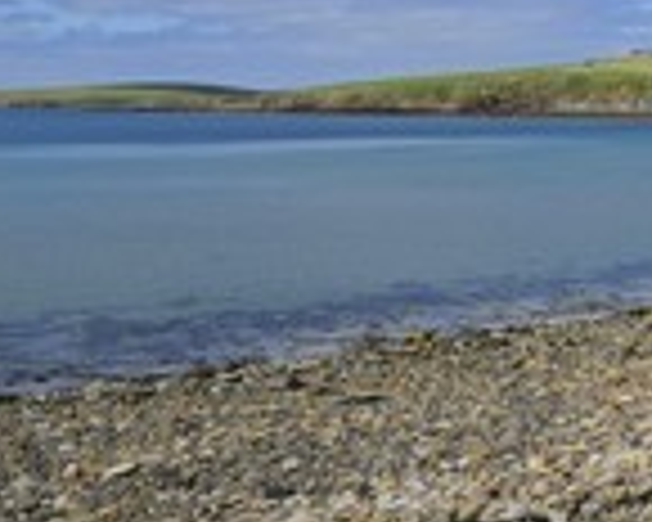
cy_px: 117
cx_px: 701
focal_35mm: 87
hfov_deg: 21.0
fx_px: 1679
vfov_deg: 17.5
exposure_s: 1/200
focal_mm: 32
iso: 200
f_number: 13
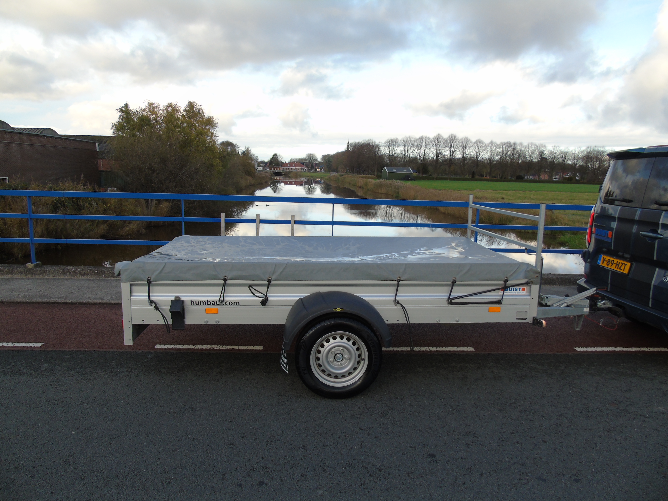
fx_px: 482
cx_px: 334
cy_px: 250
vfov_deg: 54.9
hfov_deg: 69.4
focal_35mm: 25
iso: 80
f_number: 3.4
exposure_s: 1/250
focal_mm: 4.4
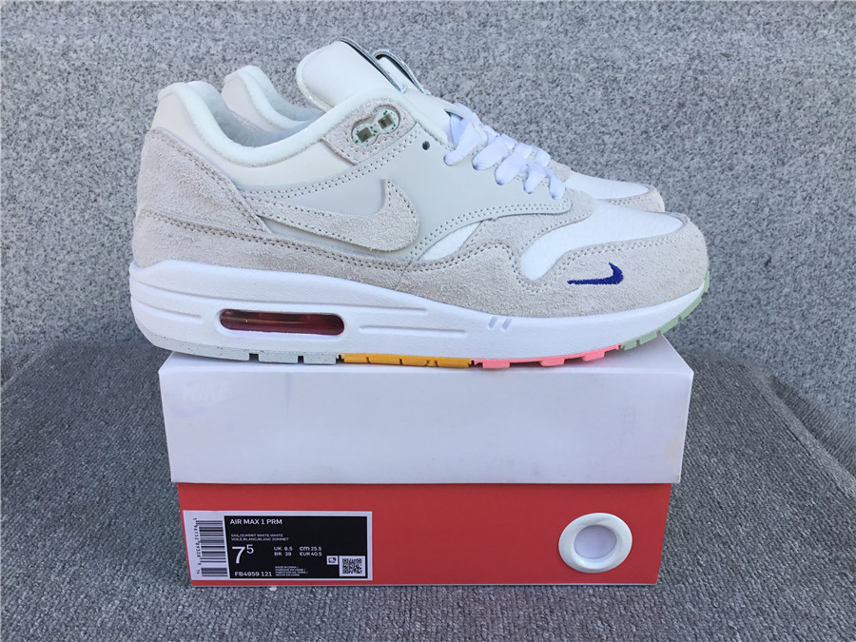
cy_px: 321
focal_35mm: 31
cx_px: 428
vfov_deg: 45.4
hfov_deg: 58.4
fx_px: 767
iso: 25
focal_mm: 3.3
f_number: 2.4
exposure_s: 1/377
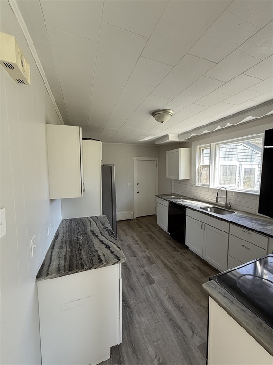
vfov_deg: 102.1
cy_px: 182
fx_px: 147
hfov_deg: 85.7
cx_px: 136
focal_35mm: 14
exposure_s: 1/99
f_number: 2.2
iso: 100
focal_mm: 2.22
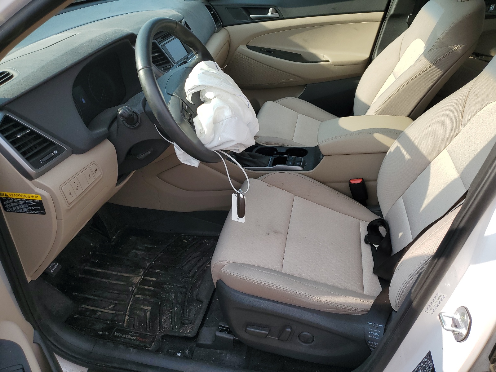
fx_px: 373
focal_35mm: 26
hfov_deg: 67.3
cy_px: 186
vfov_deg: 53.1
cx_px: 248
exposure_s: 1/1000
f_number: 1.5
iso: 50
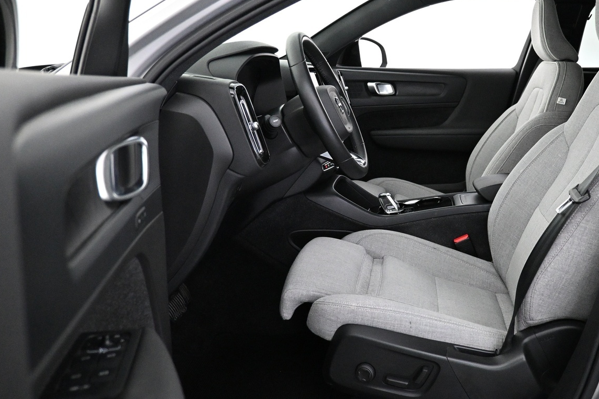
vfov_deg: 38.6
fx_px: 566
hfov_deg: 54.8
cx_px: 392
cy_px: 150
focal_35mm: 34
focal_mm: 16
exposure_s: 1/80
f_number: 3.5
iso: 4000
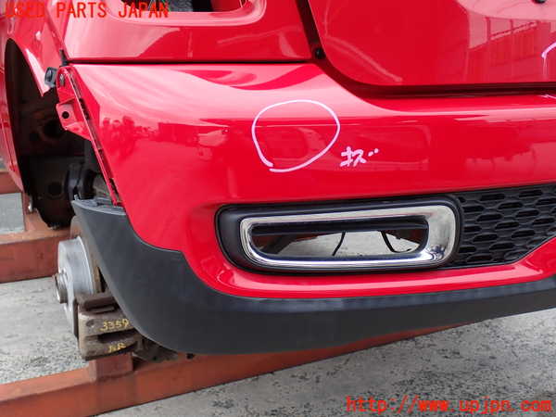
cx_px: 278
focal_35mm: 41
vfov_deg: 35.1
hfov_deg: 45.8
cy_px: 208
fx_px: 659
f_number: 4
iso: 100
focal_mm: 7.31
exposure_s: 1/100
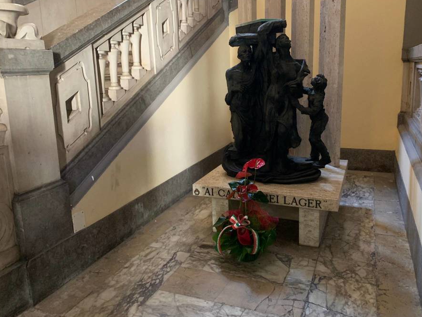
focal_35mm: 30
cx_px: 233
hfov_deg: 59.8
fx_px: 366
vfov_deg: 46.7
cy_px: 139
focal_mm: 4.25
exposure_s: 1/25
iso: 500
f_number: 1.8
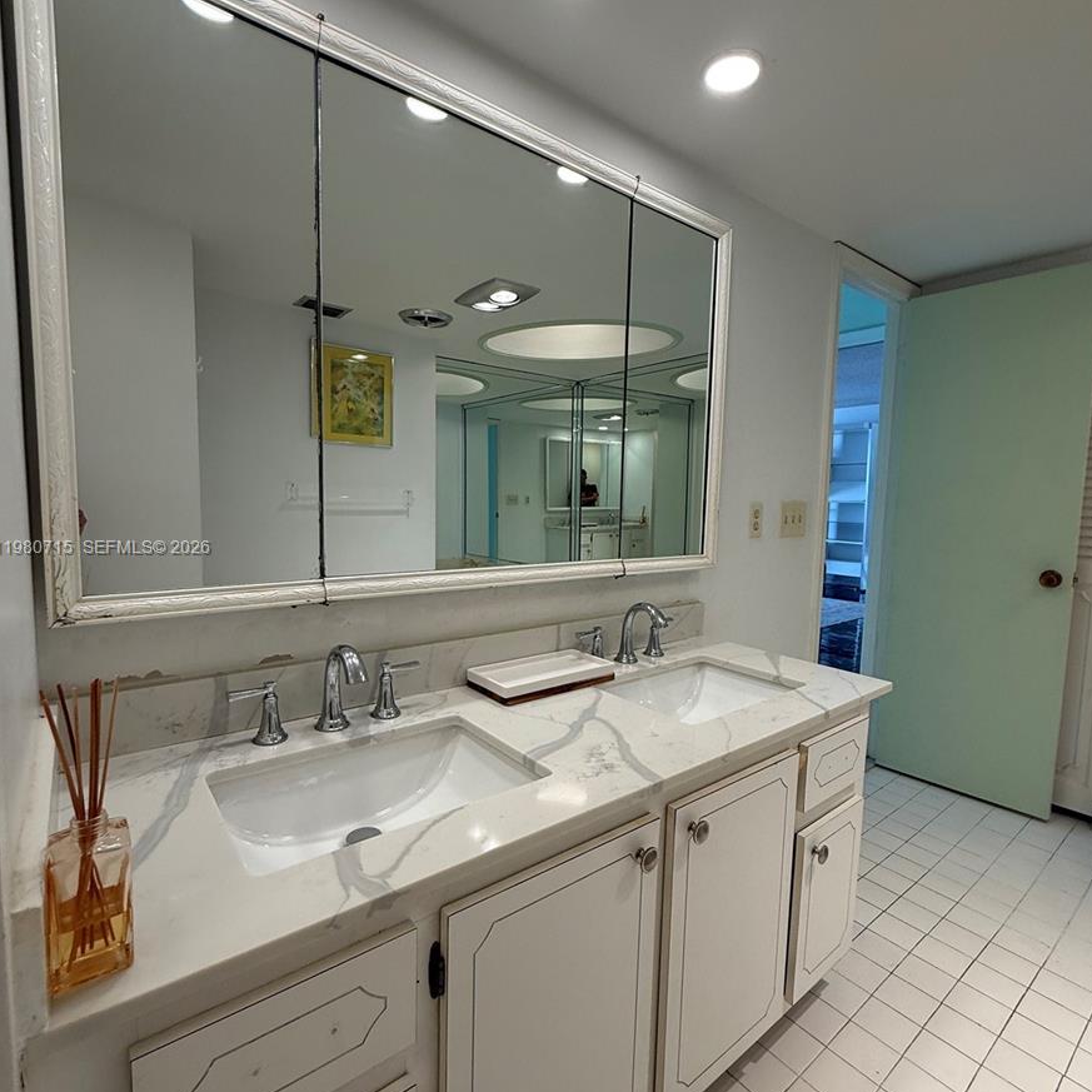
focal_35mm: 17
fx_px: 607
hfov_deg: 84.0
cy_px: 549
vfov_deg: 84.0
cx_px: 542
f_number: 2.2
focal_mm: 2.22
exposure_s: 1/120
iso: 64
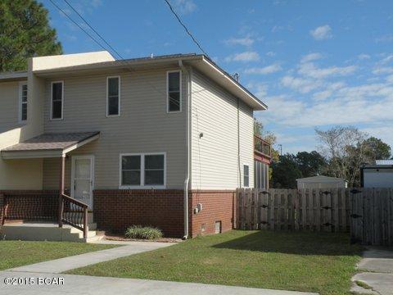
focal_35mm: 42
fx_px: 477
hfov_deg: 44.8
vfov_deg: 34.3
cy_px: 148
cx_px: 196
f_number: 7.1
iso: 64
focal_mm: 7.4
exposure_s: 1/259
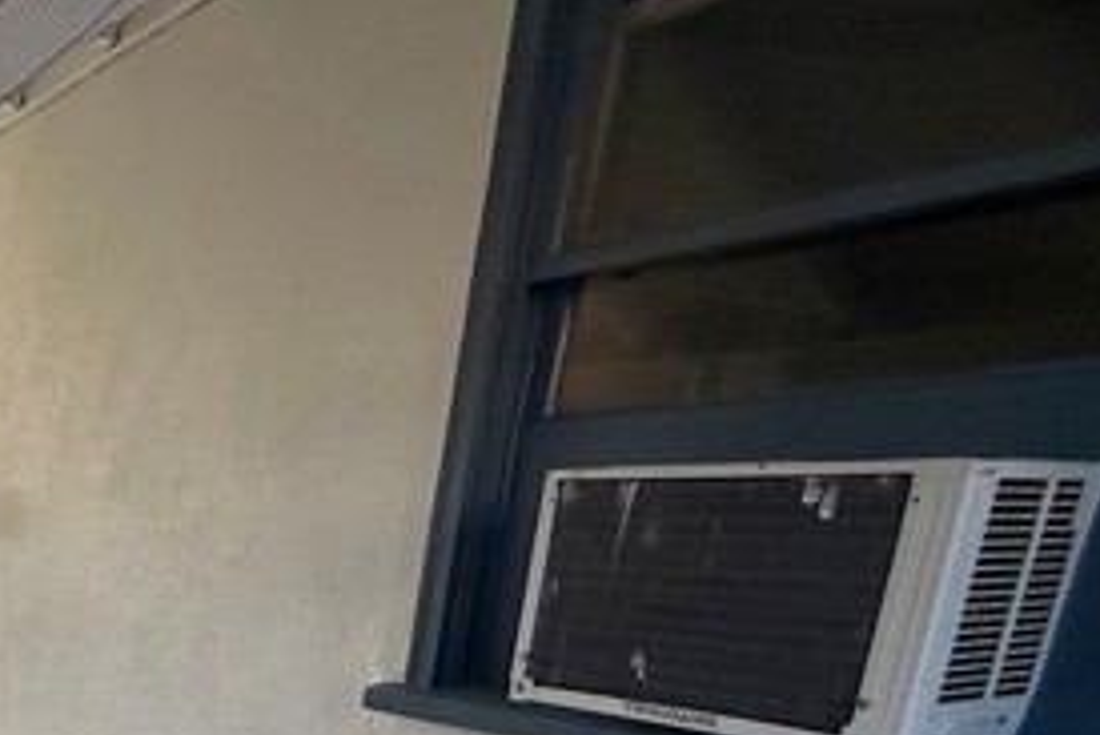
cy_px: 759
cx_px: -173
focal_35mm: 34
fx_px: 1039
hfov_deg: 41.3
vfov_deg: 34.8
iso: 64
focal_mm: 2.22
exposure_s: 1/359
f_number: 2.2
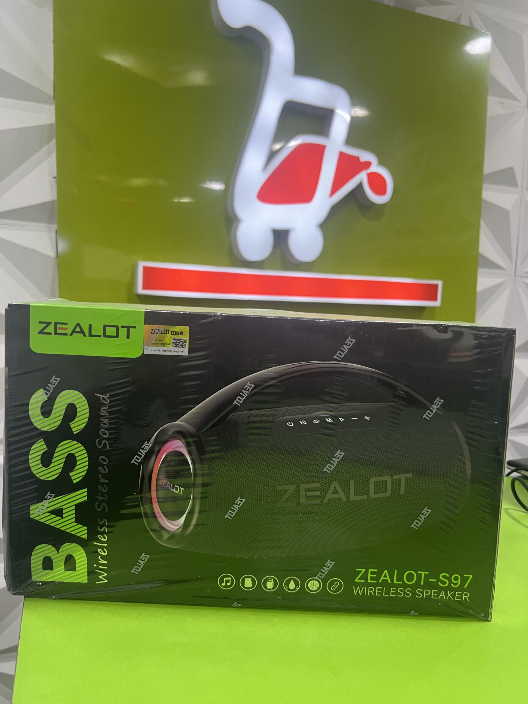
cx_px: 264
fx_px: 529
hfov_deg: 53.1
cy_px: 352
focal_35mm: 26
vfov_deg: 67.3
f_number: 1.5
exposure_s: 1/50
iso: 80
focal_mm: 5.7
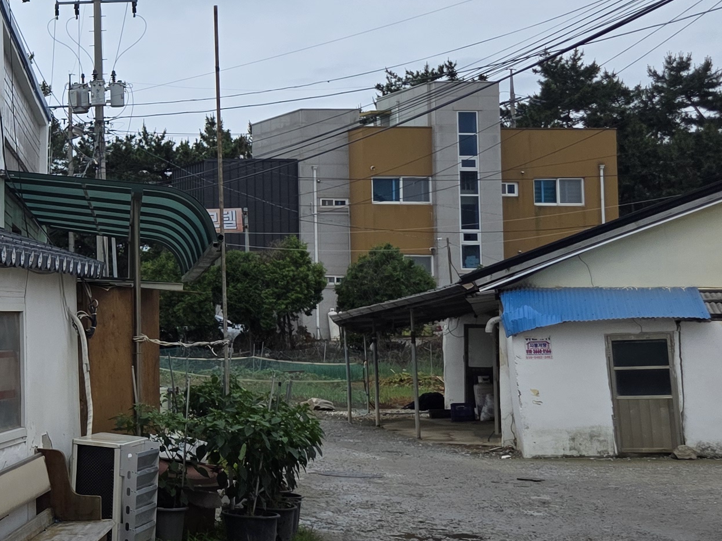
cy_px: 198
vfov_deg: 19.9
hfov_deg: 21.9
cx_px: -363
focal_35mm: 74
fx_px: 1543
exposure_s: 1/6809
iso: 80
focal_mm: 6.3
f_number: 1.7
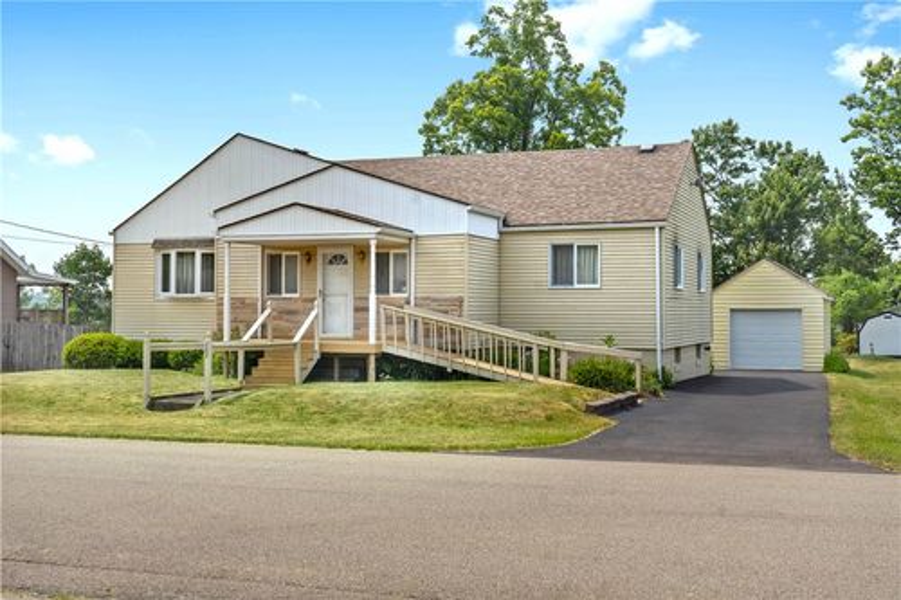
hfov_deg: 46.4
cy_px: 300
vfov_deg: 31.9
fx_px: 1051
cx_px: 450
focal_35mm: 42
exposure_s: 1/500
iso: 125
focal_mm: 42
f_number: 8
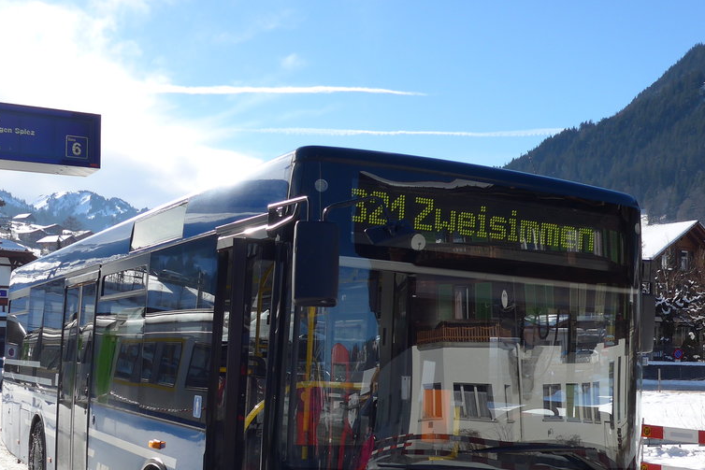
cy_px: 367
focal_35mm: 48
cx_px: 279
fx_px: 940
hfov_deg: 40.9
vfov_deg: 27.6
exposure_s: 1/1300
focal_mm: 6
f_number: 2.8
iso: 80
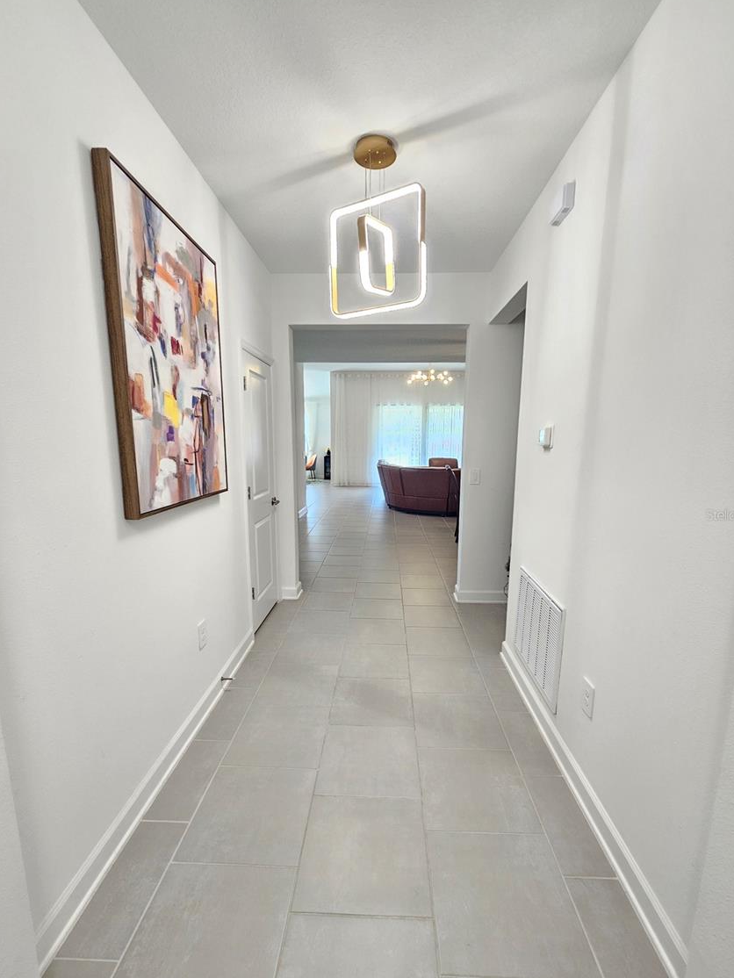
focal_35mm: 14
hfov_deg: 85.7
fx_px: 396
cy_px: 514
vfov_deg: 102.0
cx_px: 373
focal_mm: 2.2
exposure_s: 1/60
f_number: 2.2
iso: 200
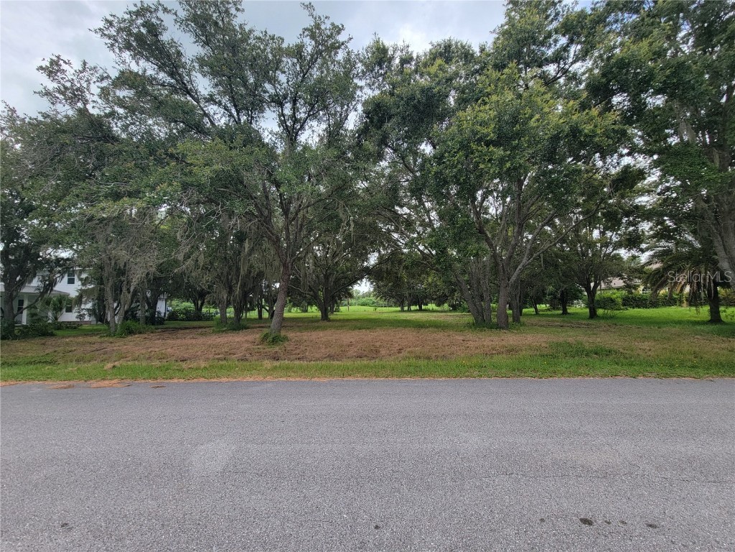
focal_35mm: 13
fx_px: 276
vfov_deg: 89.9
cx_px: 368
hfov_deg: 106.2
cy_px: 276
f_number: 2.2
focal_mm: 2.2
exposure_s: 1/722
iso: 50
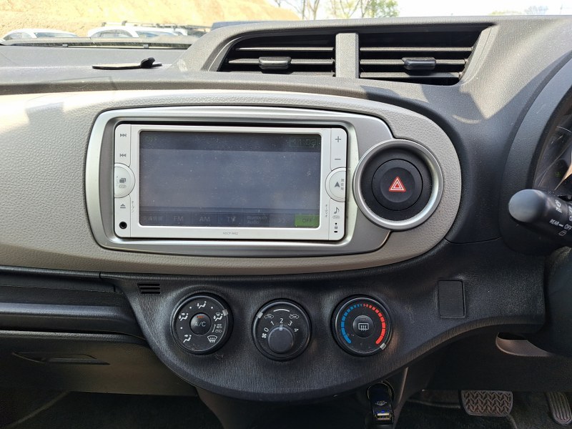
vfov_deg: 56.8
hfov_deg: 71.6
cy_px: 214
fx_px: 397
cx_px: 286
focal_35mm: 24
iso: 50
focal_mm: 5.23
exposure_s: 1/186
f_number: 1.8
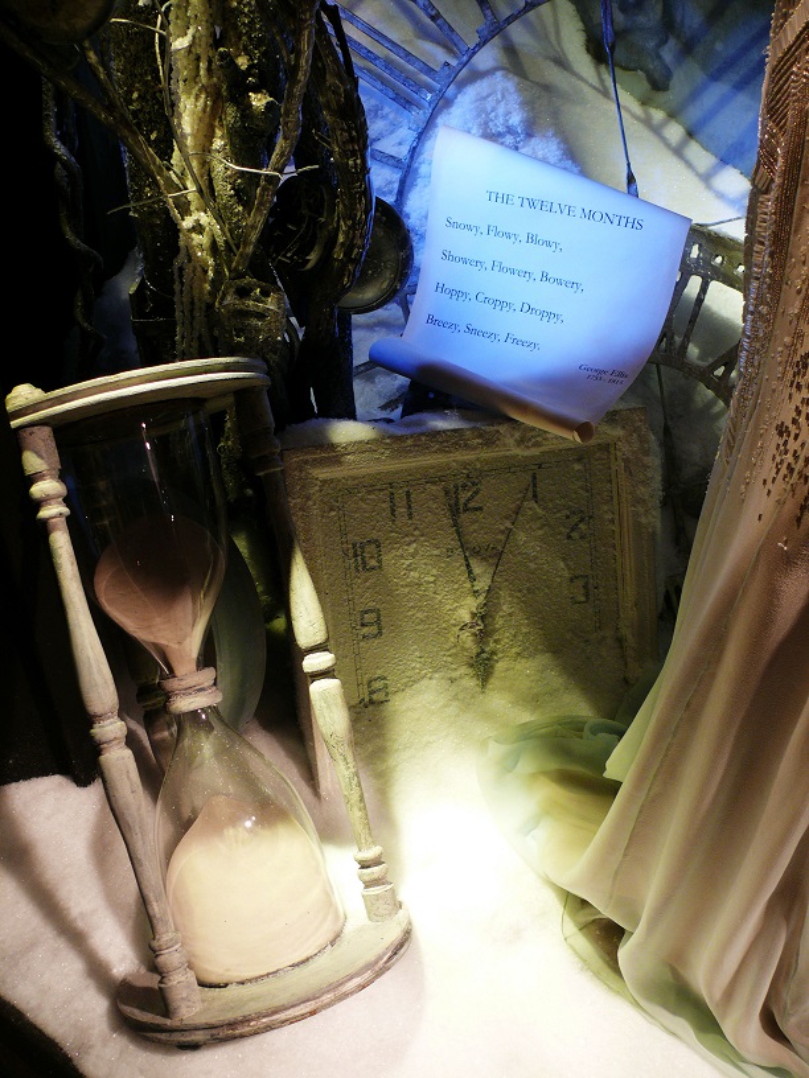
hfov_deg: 40.7
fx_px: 1091
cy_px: 539
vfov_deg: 52.6
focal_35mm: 35
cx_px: 404
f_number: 2.8
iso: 100
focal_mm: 7.4
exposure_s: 1/30
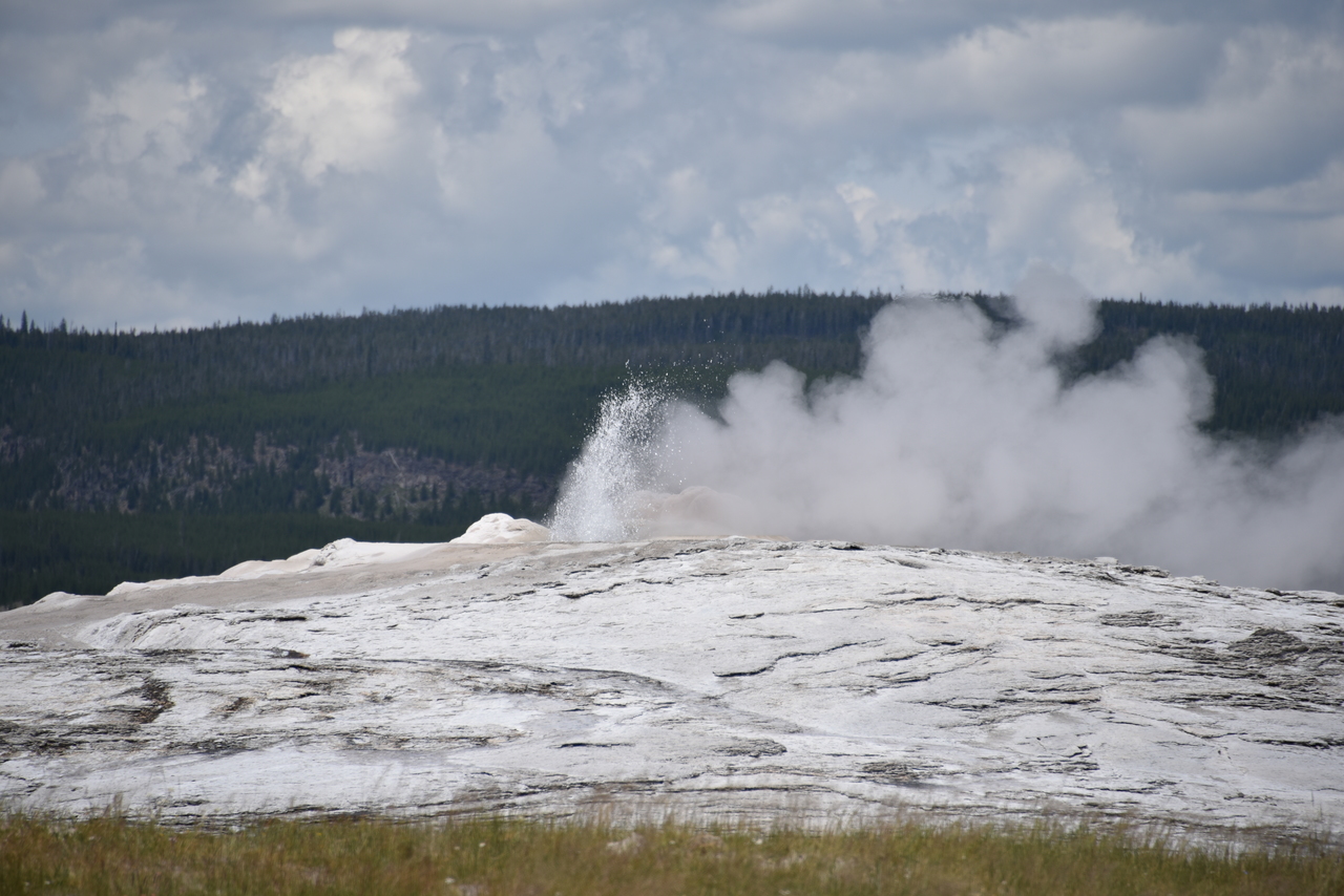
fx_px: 11202
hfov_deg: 6.9
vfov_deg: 4.6
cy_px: 448
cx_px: 672
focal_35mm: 300
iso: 100
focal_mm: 300
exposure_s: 1/640
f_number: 7.1
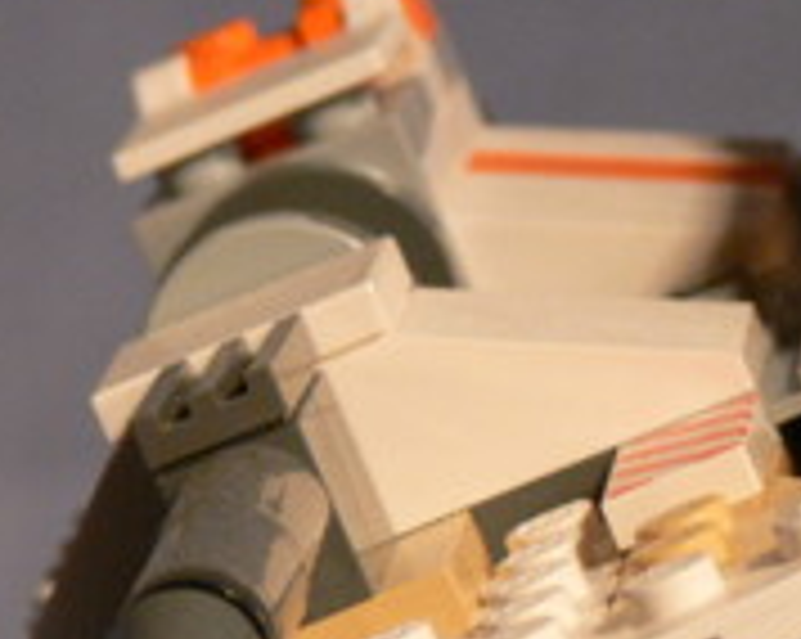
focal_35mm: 478
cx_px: 1192
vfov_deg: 3.2
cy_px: 400
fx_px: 11319
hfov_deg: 4.0
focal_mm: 28.8
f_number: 4.5
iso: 200
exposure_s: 1/100
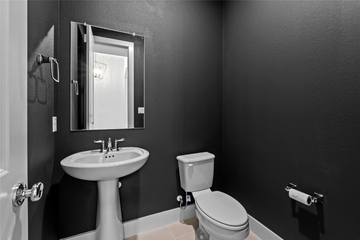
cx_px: 180
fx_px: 150
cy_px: 120
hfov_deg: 100.4
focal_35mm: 15
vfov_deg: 77.3
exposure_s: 10
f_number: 11
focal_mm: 10
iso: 250
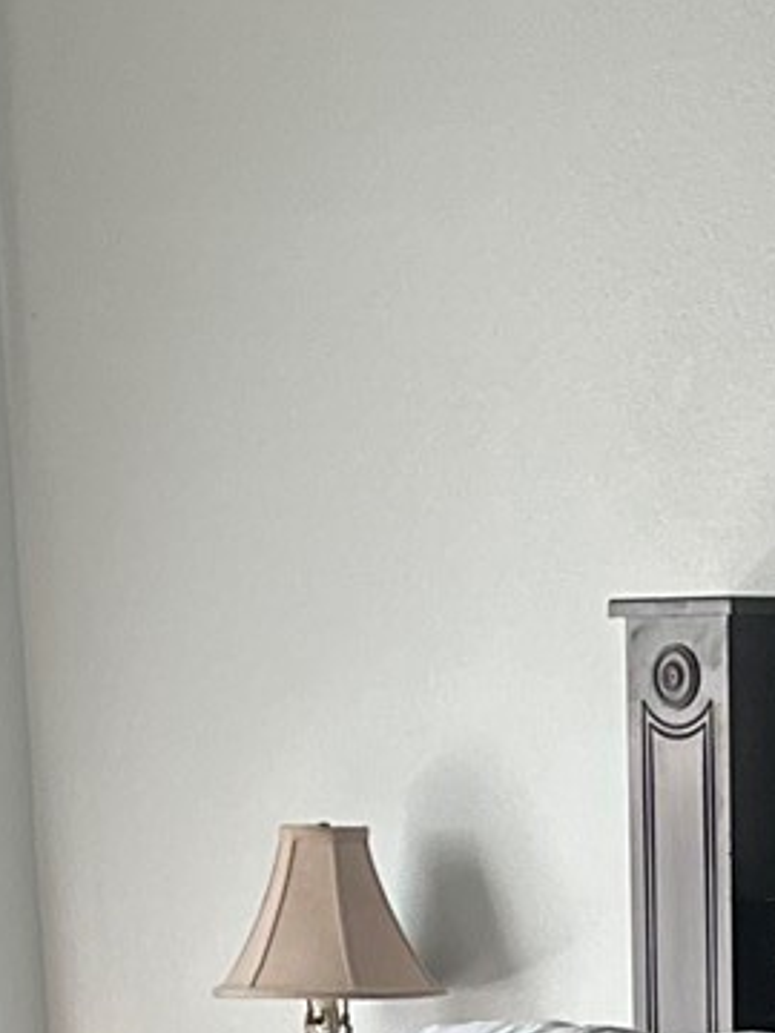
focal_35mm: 128
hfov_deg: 11.5
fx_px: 3821
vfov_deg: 14.2
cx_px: 766
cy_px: 1644
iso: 500
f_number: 1.78
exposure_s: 1/60
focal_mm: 6.86
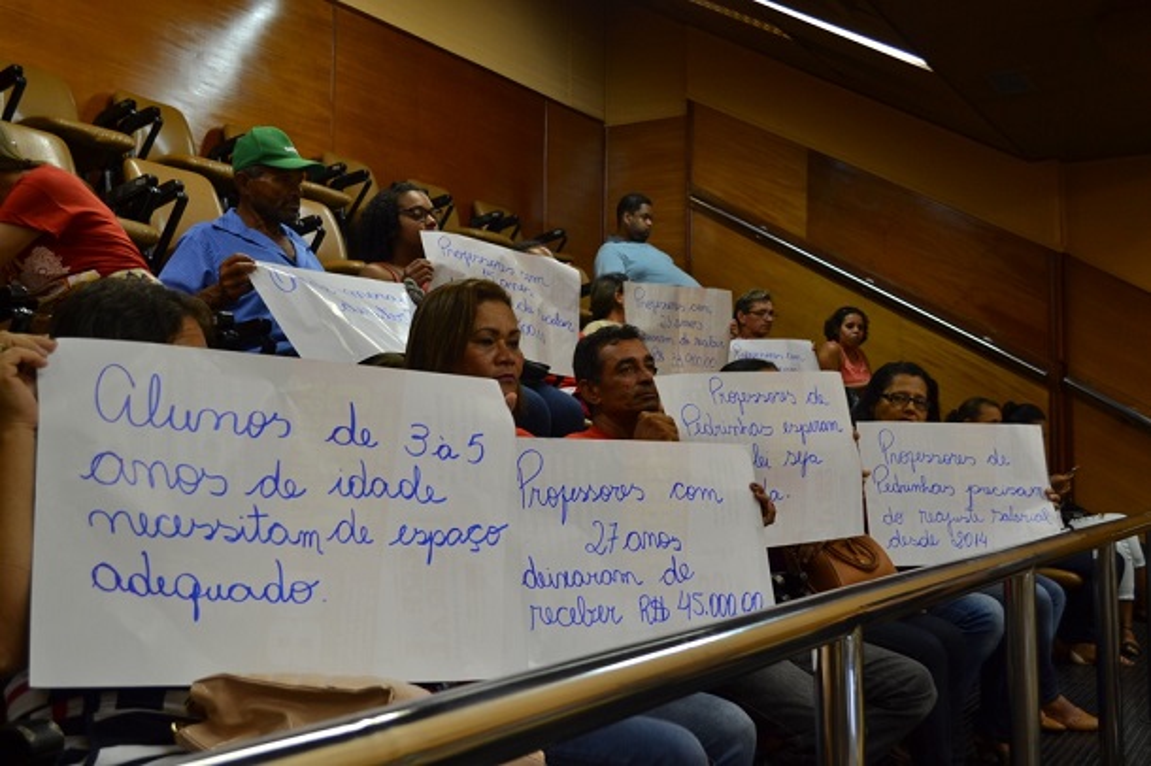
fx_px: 1150
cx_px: 576
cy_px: 383
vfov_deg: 36.8
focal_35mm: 36
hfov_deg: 53.2
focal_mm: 24
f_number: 4
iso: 400
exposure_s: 1/30
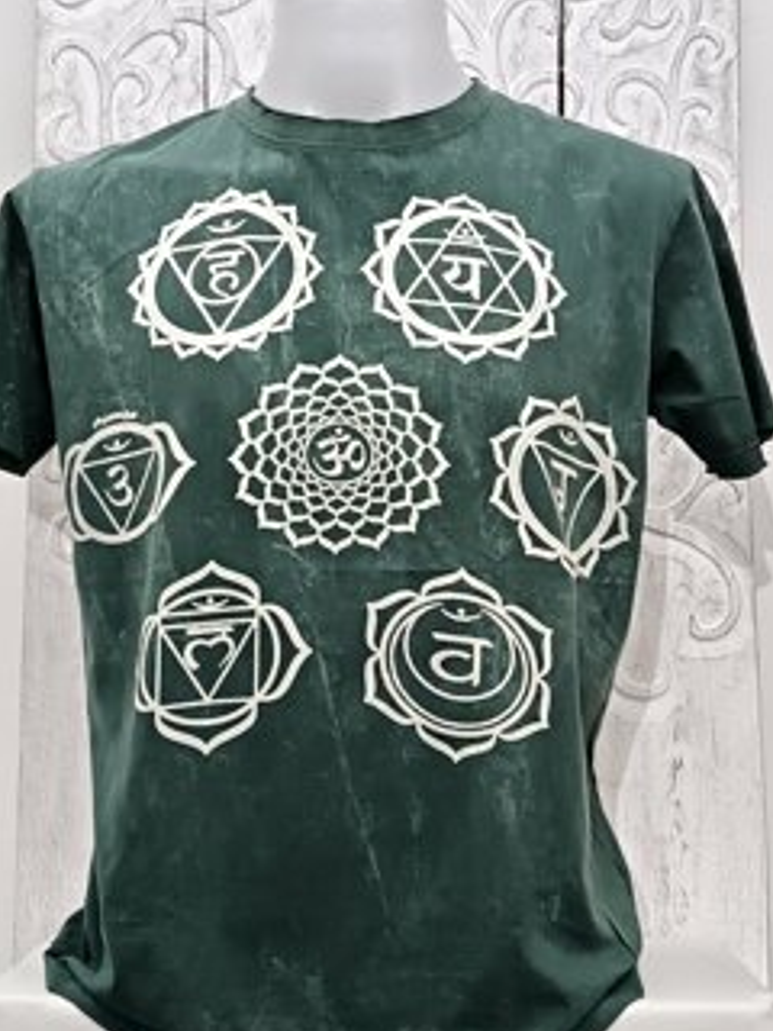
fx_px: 1786
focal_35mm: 60
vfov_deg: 32.2
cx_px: 374
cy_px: 509
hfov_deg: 24.4
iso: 732
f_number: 1.75
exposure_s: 1/33.3
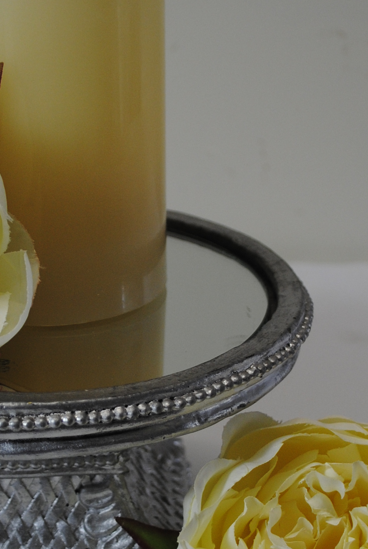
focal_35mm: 85
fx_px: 1300
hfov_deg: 16.1
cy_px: 348
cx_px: 138
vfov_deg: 23.8
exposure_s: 1/80
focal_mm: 22
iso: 200
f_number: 4.5
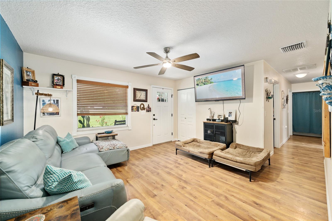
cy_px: 110
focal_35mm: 14
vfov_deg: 81.2
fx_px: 129
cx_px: 166
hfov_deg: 104.3
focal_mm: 14
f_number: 7.1
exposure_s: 1/13
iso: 500
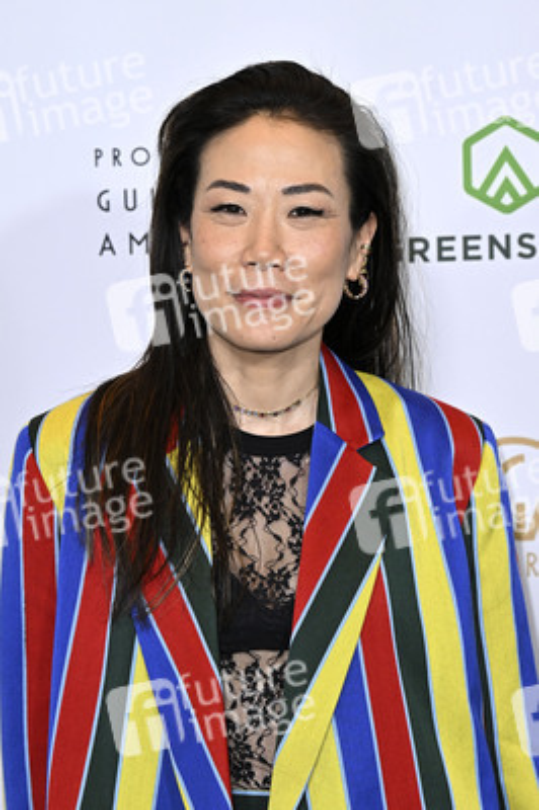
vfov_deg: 14.5
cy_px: 405
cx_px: 270
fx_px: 3194
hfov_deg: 9.6
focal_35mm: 142
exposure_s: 1/320
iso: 2000
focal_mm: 95
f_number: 5.6
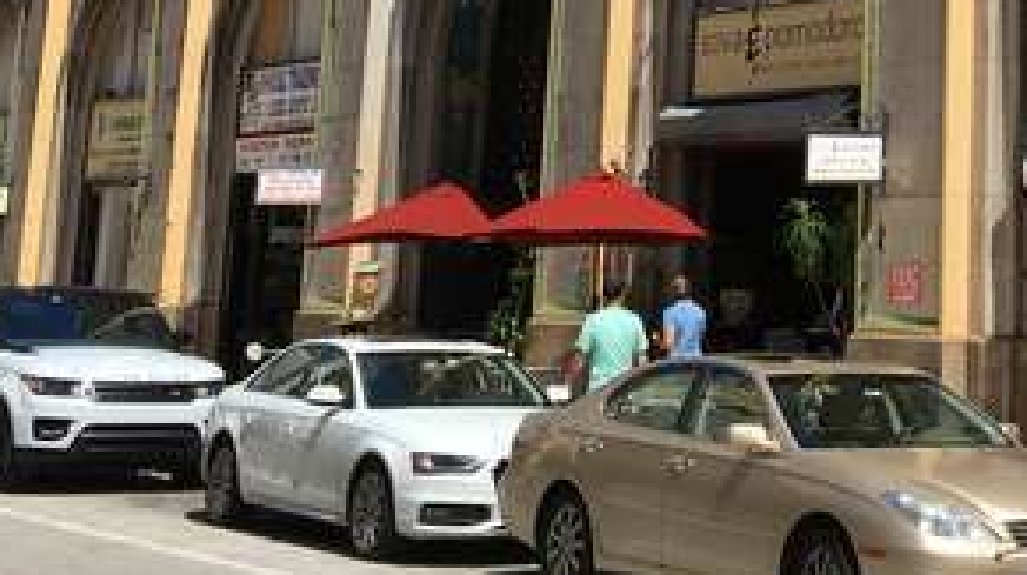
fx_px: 2367
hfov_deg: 23.3
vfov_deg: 13.1
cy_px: -296
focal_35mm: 87
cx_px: 1055
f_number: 2.2
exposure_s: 1/1709
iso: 25
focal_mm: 4.15
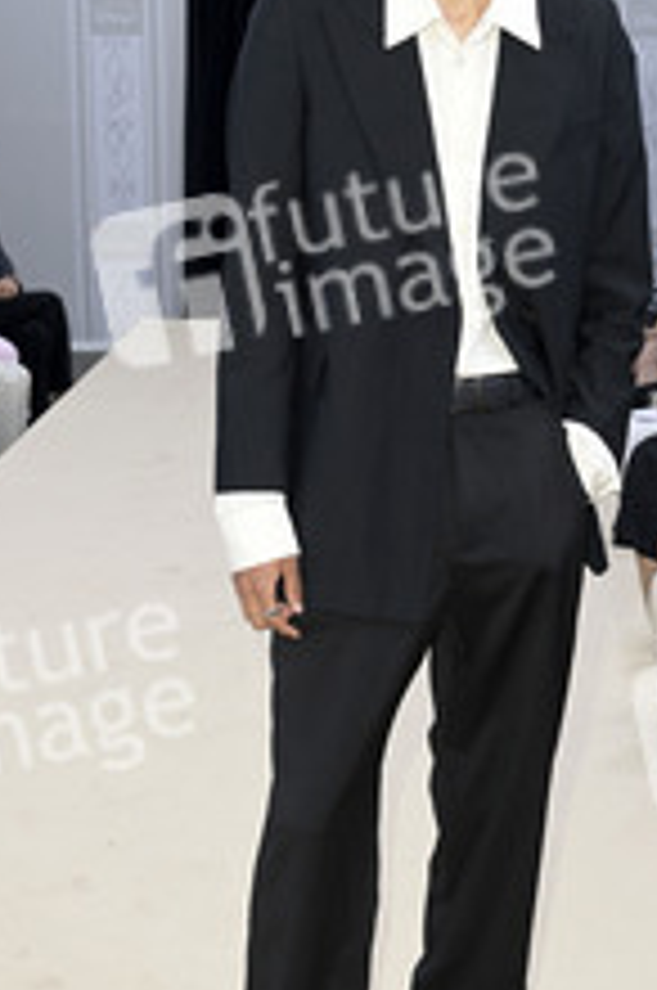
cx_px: 454
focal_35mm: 80
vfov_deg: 25.4
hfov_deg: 17.0
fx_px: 2197
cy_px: 486
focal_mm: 44
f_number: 5.6
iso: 640
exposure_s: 1/250
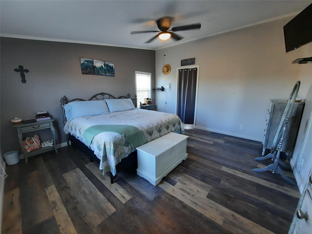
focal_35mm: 13
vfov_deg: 89.9
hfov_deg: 106.2
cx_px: 156
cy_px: 117
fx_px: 117
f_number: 2.2
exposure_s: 1/30
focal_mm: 1.74
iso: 200
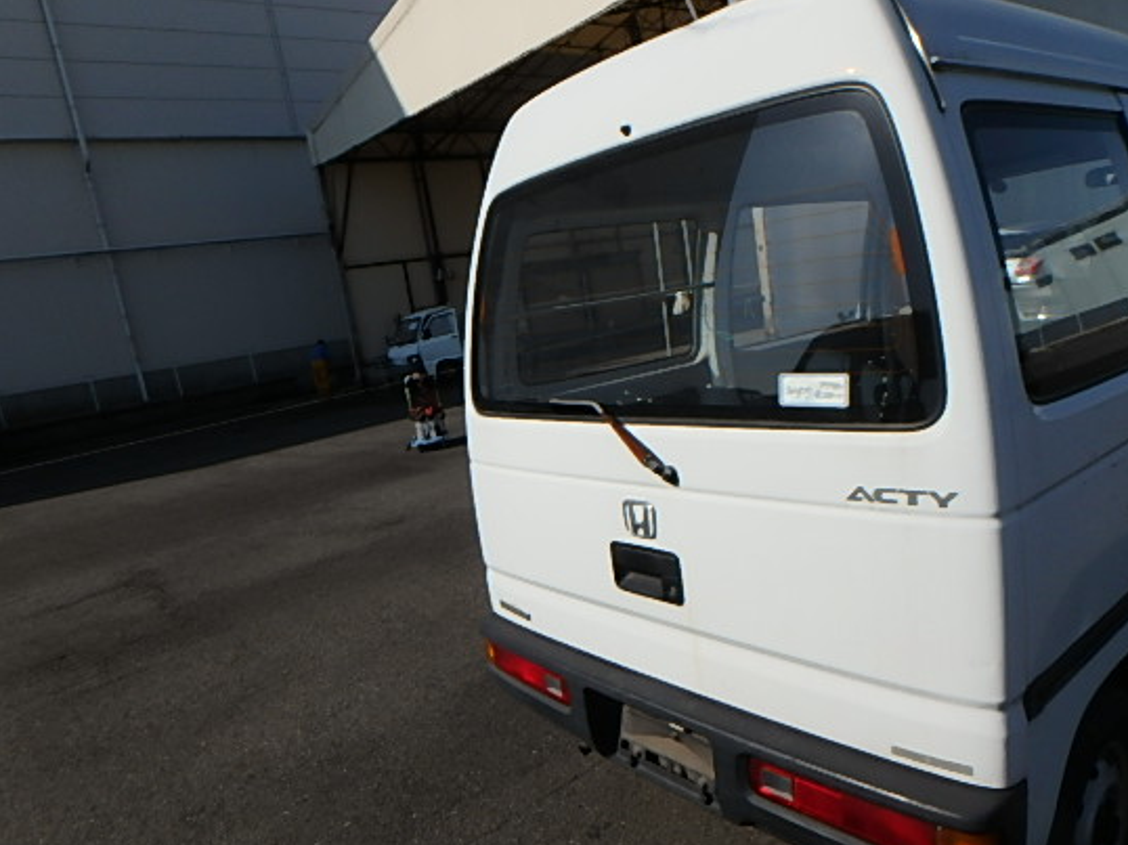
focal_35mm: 25
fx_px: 814
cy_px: 470
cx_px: 600
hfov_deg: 69.3
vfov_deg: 54.7
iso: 125
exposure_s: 1/1250
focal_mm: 3.7
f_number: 6
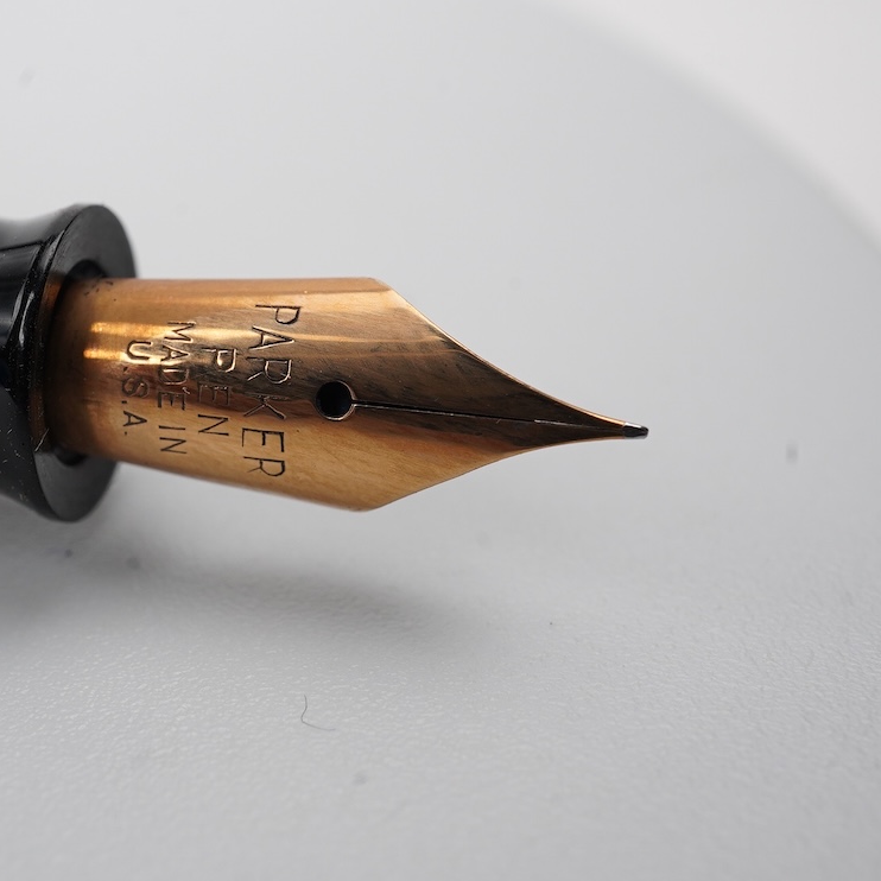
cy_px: 443
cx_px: 314
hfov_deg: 29.4
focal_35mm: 58
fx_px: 1670
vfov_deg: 29.6
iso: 400
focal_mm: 30
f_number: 20
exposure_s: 1/100
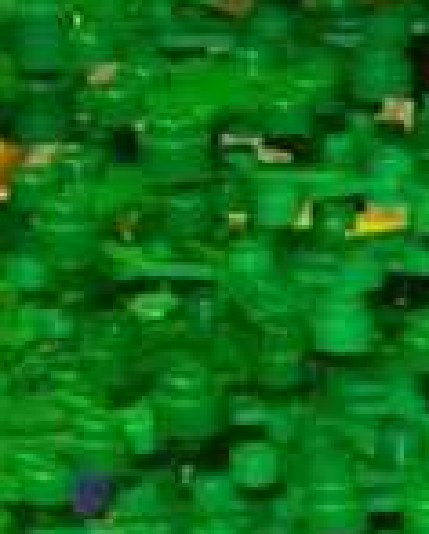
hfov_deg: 4.5
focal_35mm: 302
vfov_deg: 6.2
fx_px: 4783
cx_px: 2003
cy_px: 1101
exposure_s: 1/13.4
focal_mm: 7.8
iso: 79
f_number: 2.8
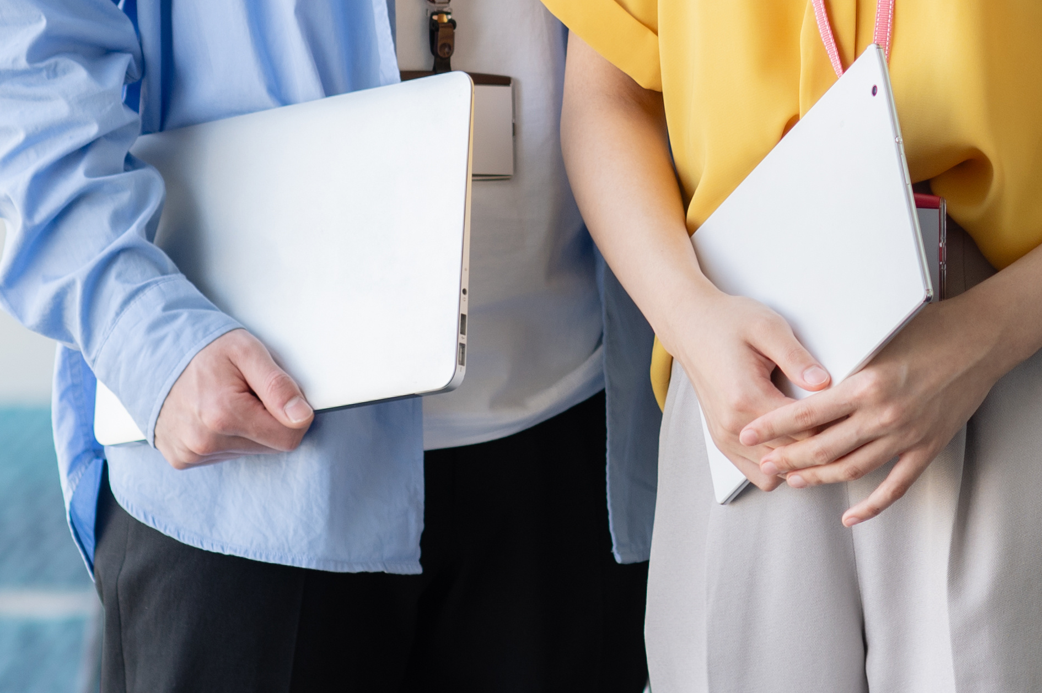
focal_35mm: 272
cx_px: 762
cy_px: -200
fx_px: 7868
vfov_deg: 5.0
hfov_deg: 7.6
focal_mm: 85
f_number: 2.8
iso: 100
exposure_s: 1/160
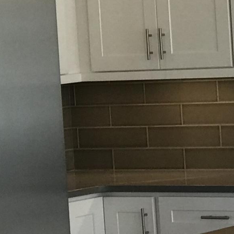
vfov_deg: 6.8
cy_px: 64
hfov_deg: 6.7
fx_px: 1981
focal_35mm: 259
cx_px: 284
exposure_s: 1/60
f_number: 2.8
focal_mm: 6.6
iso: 32
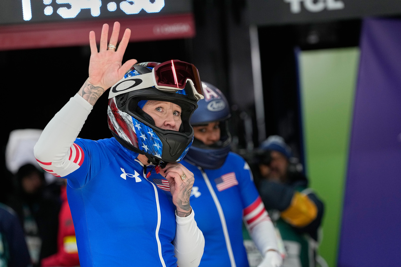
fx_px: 1649
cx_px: 200
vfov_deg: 9.3
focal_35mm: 148
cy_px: 134
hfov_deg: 13.9
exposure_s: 1/800
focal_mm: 148
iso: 2000
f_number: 3.5
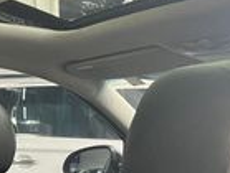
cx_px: 71
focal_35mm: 88
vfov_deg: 16.3
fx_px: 586
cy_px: 201
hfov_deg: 22.1
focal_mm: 5.7
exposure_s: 1/40
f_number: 1.5
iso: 500
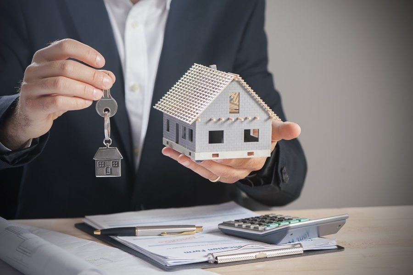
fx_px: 1204
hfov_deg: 19.5
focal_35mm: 105
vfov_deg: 13.0
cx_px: 206
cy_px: 138
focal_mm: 105
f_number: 6.3
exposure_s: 1/125
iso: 200
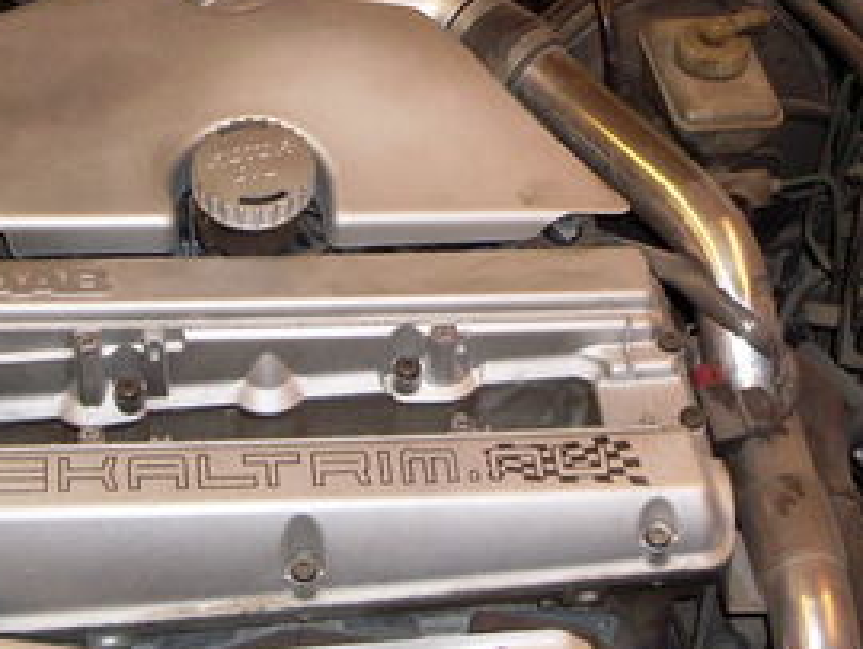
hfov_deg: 21.7
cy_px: 32
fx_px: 2246
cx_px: 511
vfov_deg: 16.2
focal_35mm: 90
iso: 100
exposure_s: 1/45
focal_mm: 6.3
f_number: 2.8
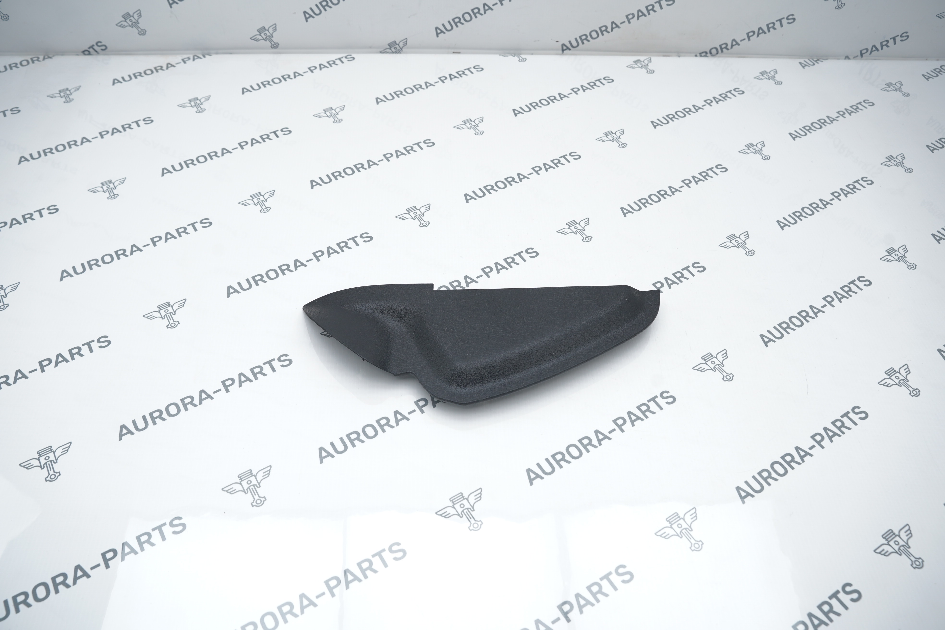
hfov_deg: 65.5
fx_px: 735
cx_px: 472
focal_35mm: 28
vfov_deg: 46.4
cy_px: 315
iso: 500
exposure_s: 1/125
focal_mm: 28
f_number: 6.3
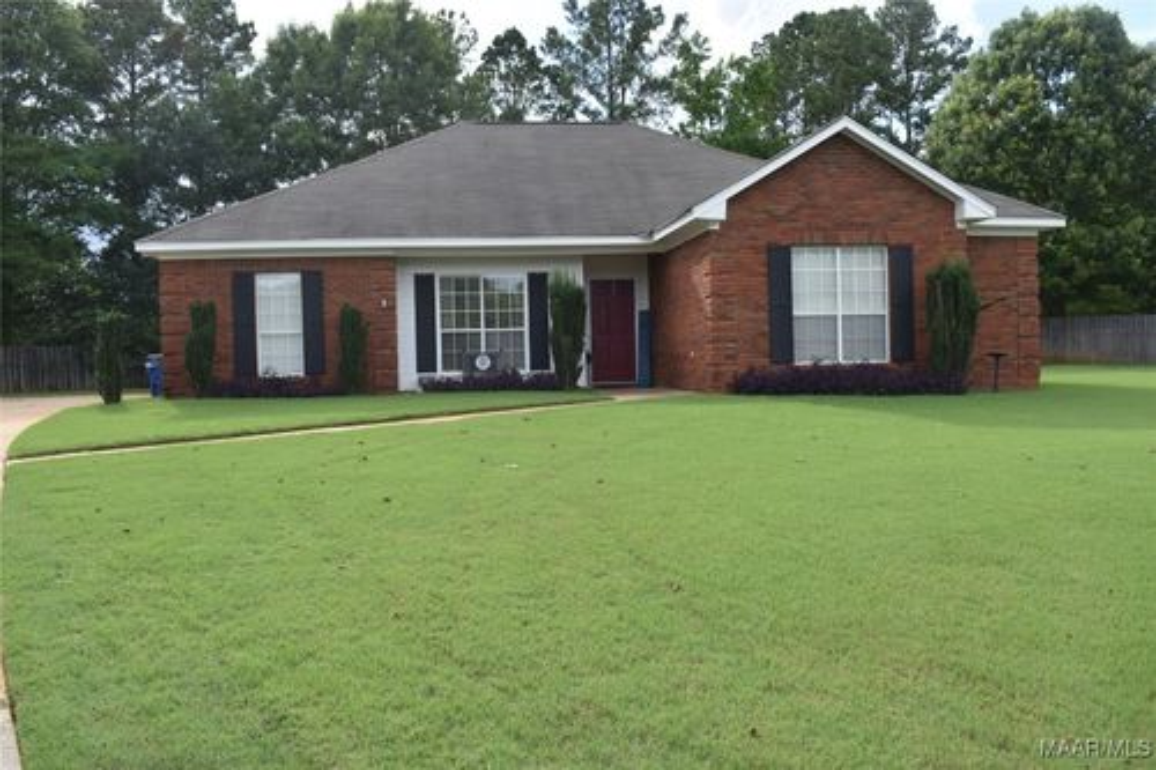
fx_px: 1059
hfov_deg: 57.2
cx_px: 578
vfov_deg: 39.9
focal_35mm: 33
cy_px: 385
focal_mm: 22
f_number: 7.1
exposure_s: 1/250
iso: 200
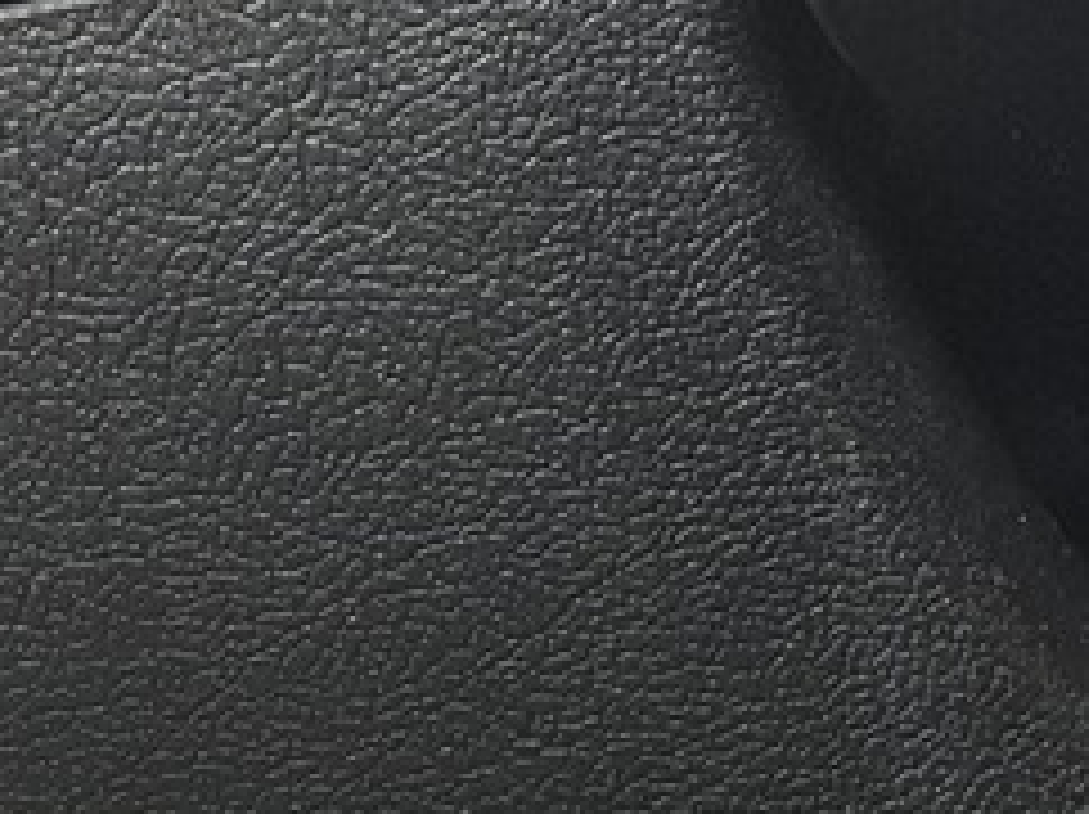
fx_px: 4306
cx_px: 2475
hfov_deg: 12.0
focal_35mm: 137
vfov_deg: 9.7
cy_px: -1061
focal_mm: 5.54
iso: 200
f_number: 1.8
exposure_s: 1/50
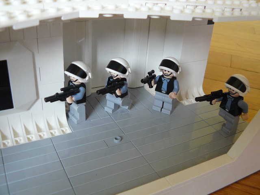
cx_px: 130
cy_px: 98
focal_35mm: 36
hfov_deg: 51.4
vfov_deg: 39.7
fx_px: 270
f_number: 2.8
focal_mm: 6
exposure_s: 1/30
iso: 250
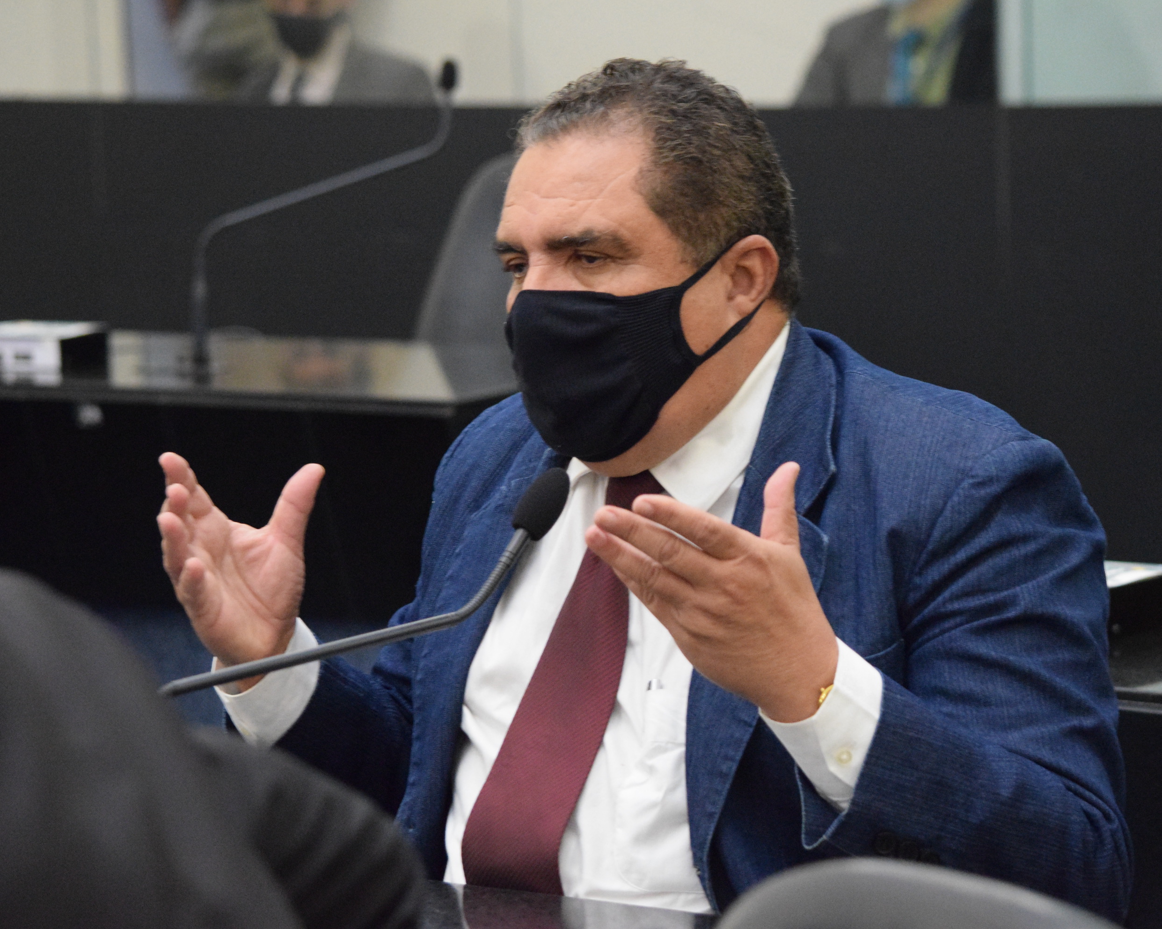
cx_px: 580
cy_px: 464
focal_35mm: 146
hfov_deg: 13.2
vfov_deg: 10.6
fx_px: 5021
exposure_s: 1/125
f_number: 4.5
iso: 6400
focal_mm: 86
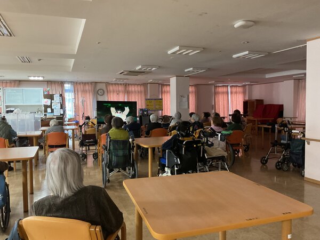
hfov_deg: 61.7
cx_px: 160
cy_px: 120
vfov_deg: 48.2
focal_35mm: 29
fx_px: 268
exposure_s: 1/60
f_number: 1.8
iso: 250
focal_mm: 3
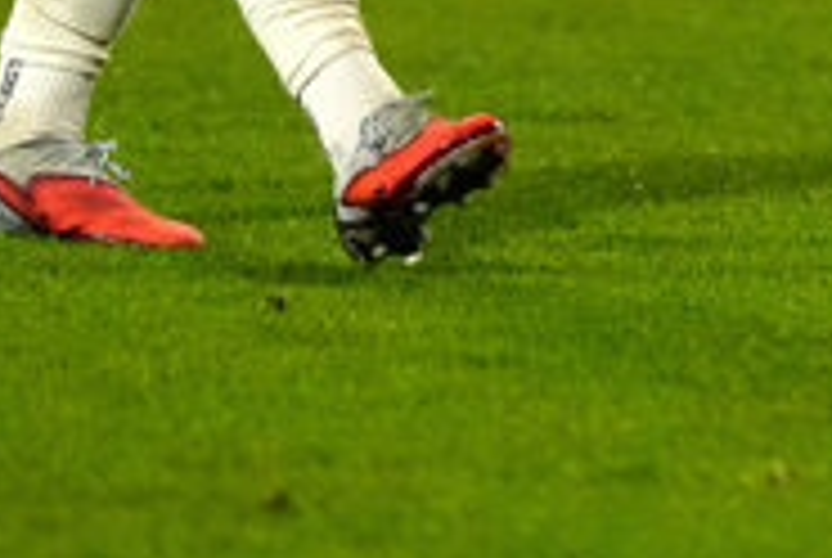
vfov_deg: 1.6
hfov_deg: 2.4
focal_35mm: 857
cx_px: 1441
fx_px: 19838
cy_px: -806
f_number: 2.8
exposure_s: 1/1250
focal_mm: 168
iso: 6400
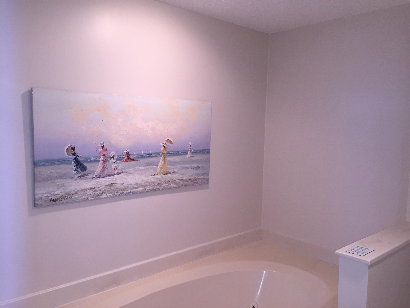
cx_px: 205
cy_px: 154
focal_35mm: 29
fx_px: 343
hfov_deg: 61.7
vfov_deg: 48.2
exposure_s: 1/30
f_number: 2.2
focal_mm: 4.15
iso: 64
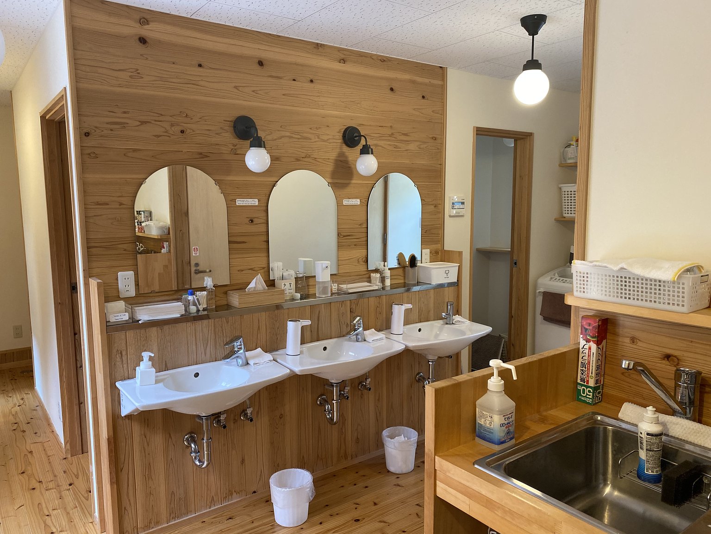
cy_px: 267
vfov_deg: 53.1
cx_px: 356
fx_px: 534
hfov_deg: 67.3
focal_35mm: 26
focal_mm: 4.25
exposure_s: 1/82
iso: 125
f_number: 1.8
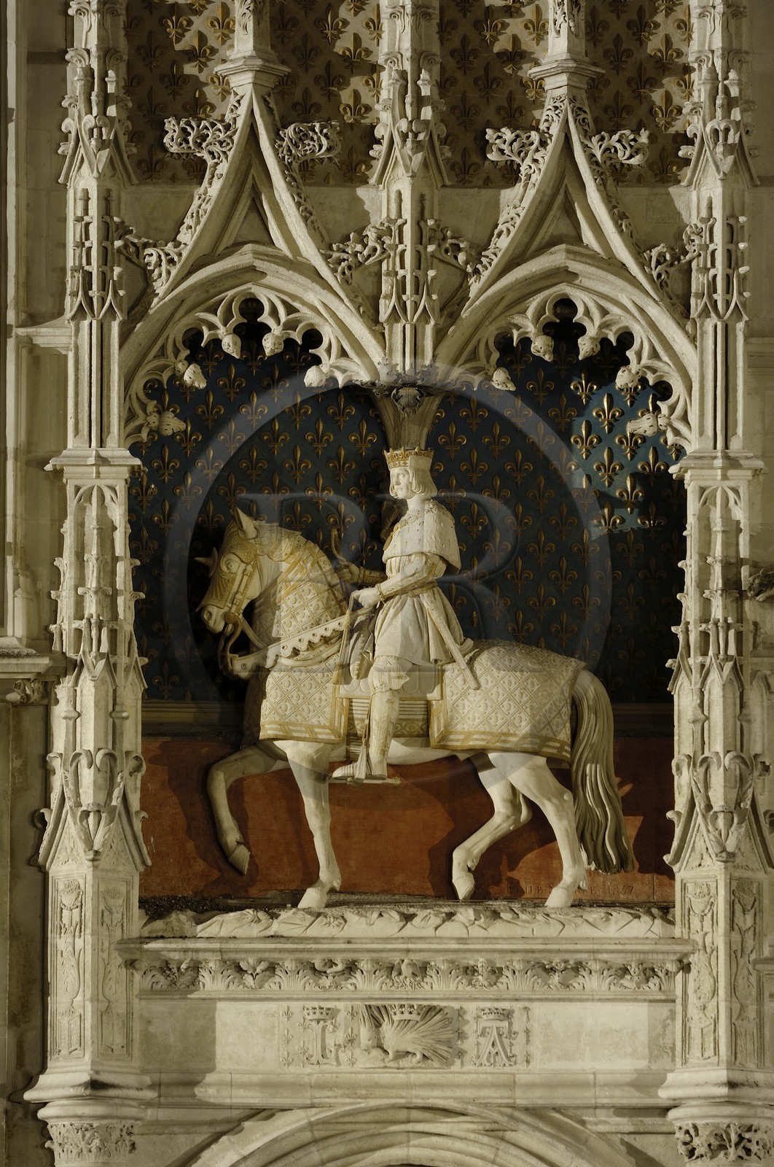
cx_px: 387
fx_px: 9704
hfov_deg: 4.6
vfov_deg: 6.9
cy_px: 584
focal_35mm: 300
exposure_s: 14
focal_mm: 200
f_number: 5.6
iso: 100
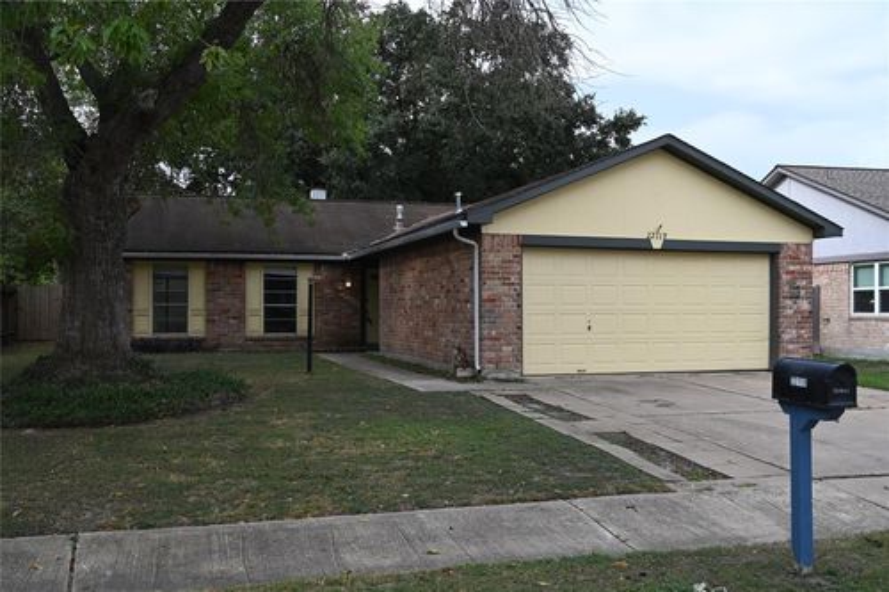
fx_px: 852
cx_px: 444
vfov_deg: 38.3
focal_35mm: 34
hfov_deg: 55.1
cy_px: 296
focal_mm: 34.5
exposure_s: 1/250
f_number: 5.6
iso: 110
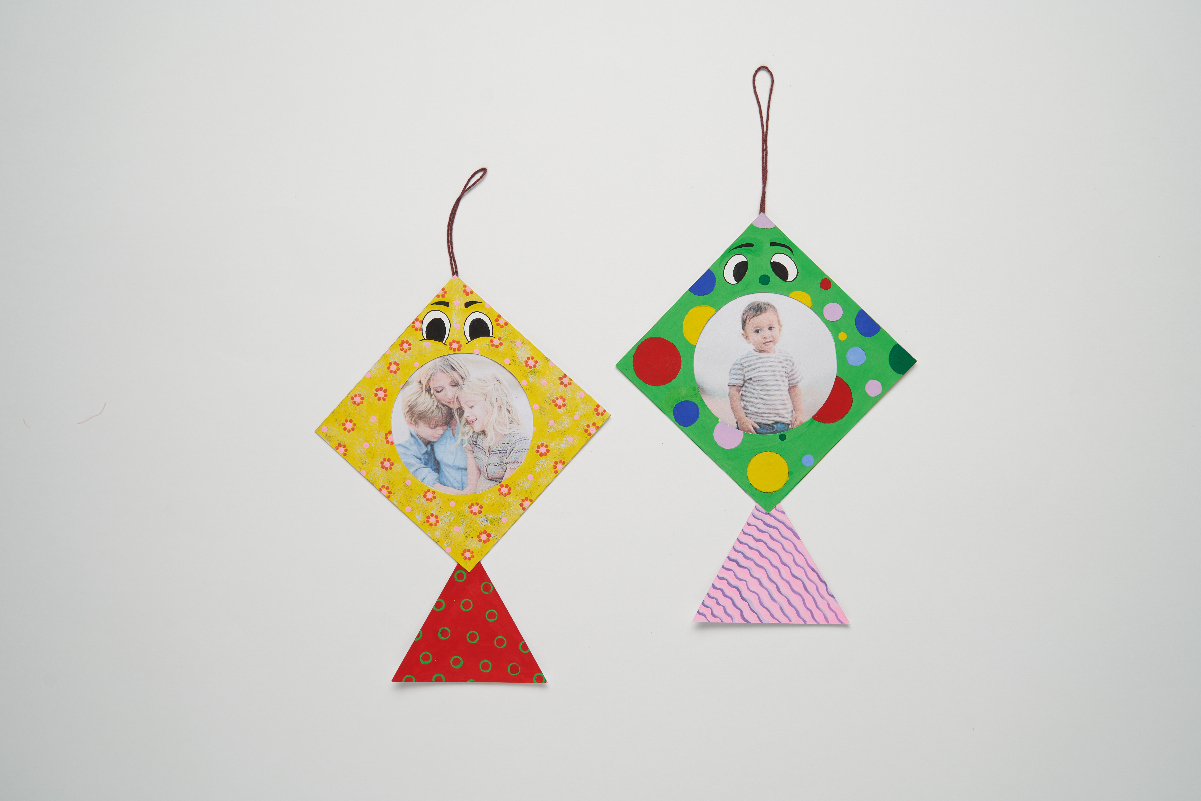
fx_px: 1368
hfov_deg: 47.4
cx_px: 600
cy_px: 400
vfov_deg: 32.6
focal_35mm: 41
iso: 100
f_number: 7.1
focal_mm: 41
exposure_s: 1/125
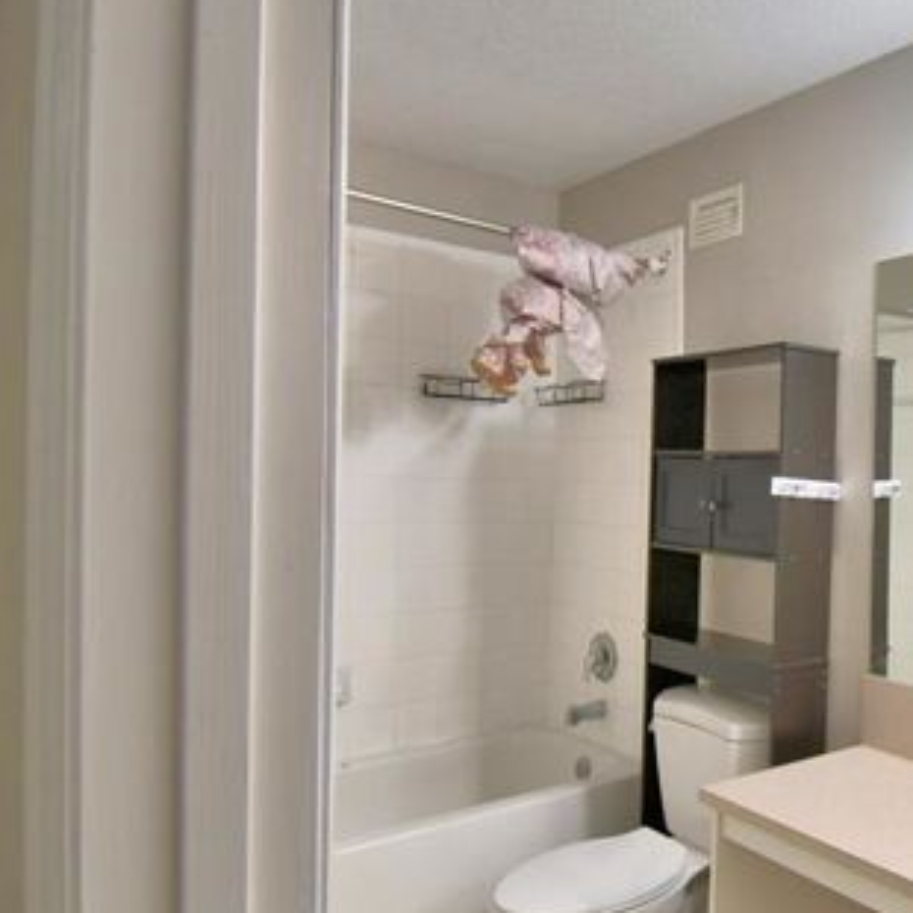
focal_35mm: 29
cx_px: 814
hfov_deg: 49.8
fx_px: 865
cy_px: 484
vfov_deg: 55.6
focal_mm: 10
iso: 360
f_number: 4.5
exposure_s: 1/125
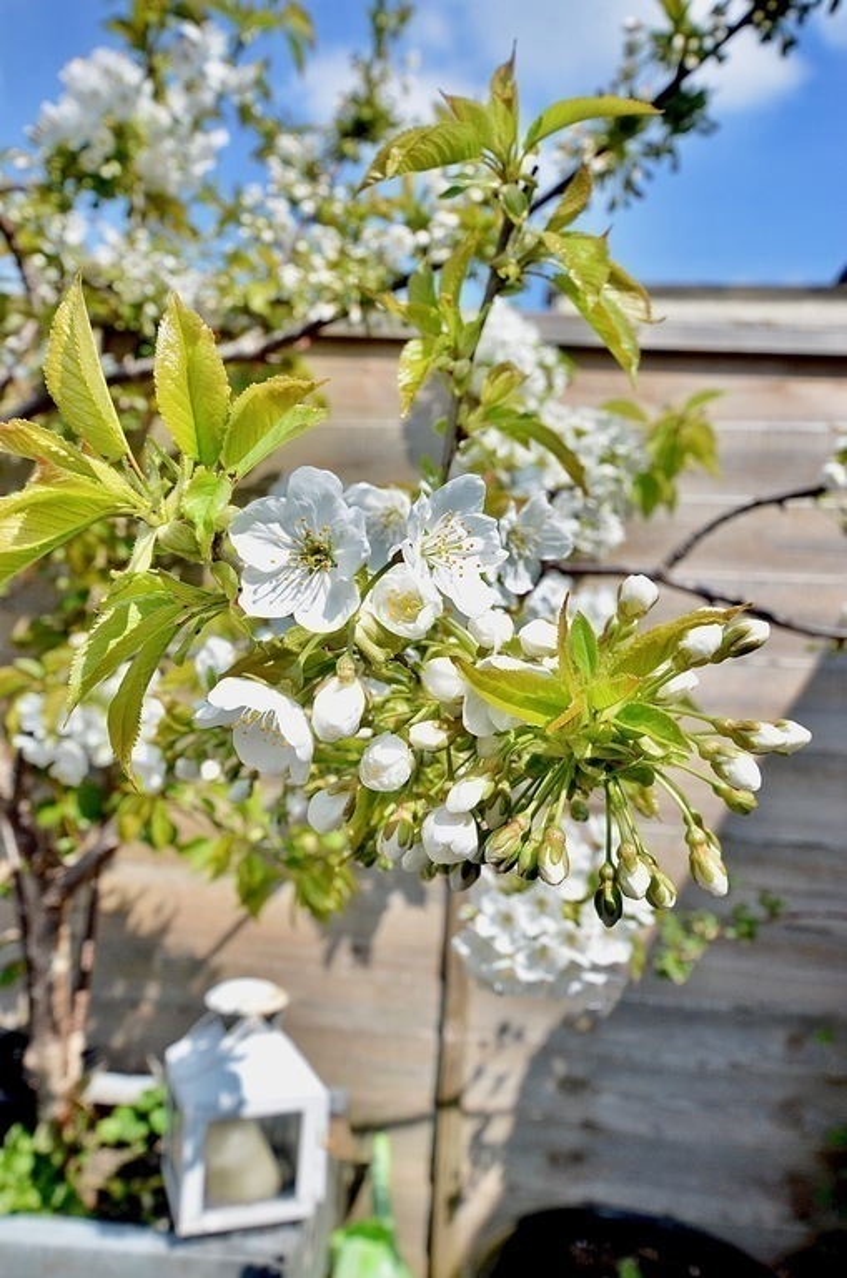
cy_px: 639
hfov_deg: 43.4
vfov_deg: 62.0
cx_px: 424
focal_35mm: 30
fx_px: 1063
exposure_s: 1/1250
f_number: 8
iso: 800
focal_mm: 20
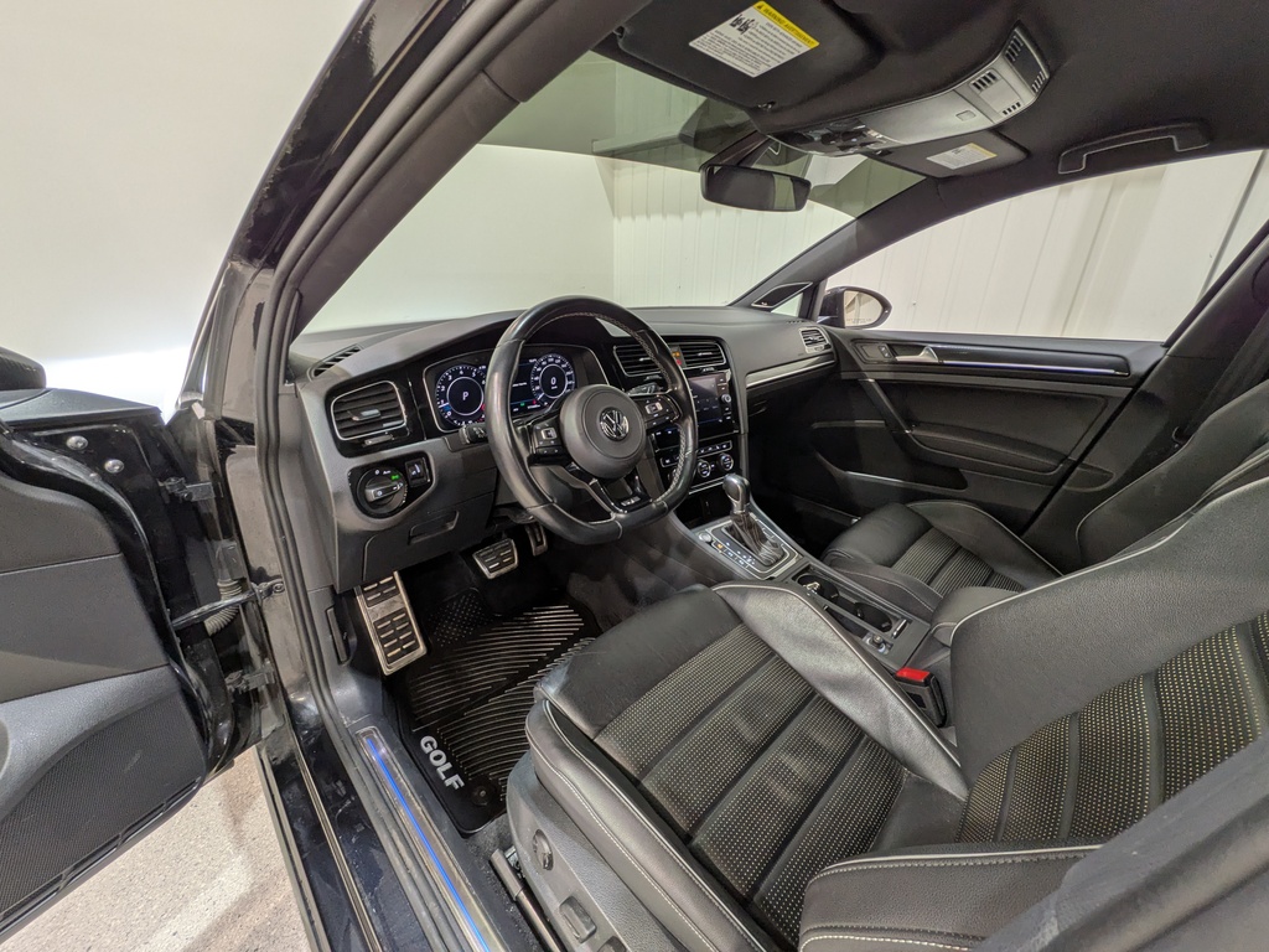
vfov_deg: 85.7
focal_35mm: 14
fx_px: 513
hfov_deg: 102.1
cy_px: 476
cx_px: 634
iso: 49
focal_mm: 1.83
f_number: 2.2
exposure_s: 1/33.3
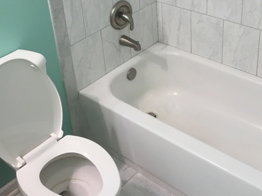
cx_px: 151
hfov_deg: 36.7
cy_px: 36
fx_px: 394
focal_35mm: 52
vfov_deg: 27.4
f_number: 2.4
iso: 40
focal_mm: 3.3
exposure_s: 1/30
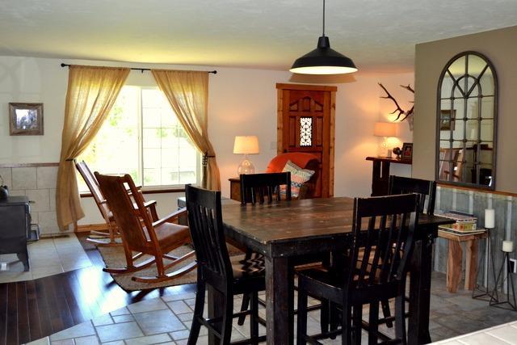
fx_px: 496
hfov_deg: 55.1
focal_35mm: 34
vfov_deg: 38.4
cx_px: 258
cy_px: 172
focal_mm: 23
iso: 400
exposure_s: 1/60
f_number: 4
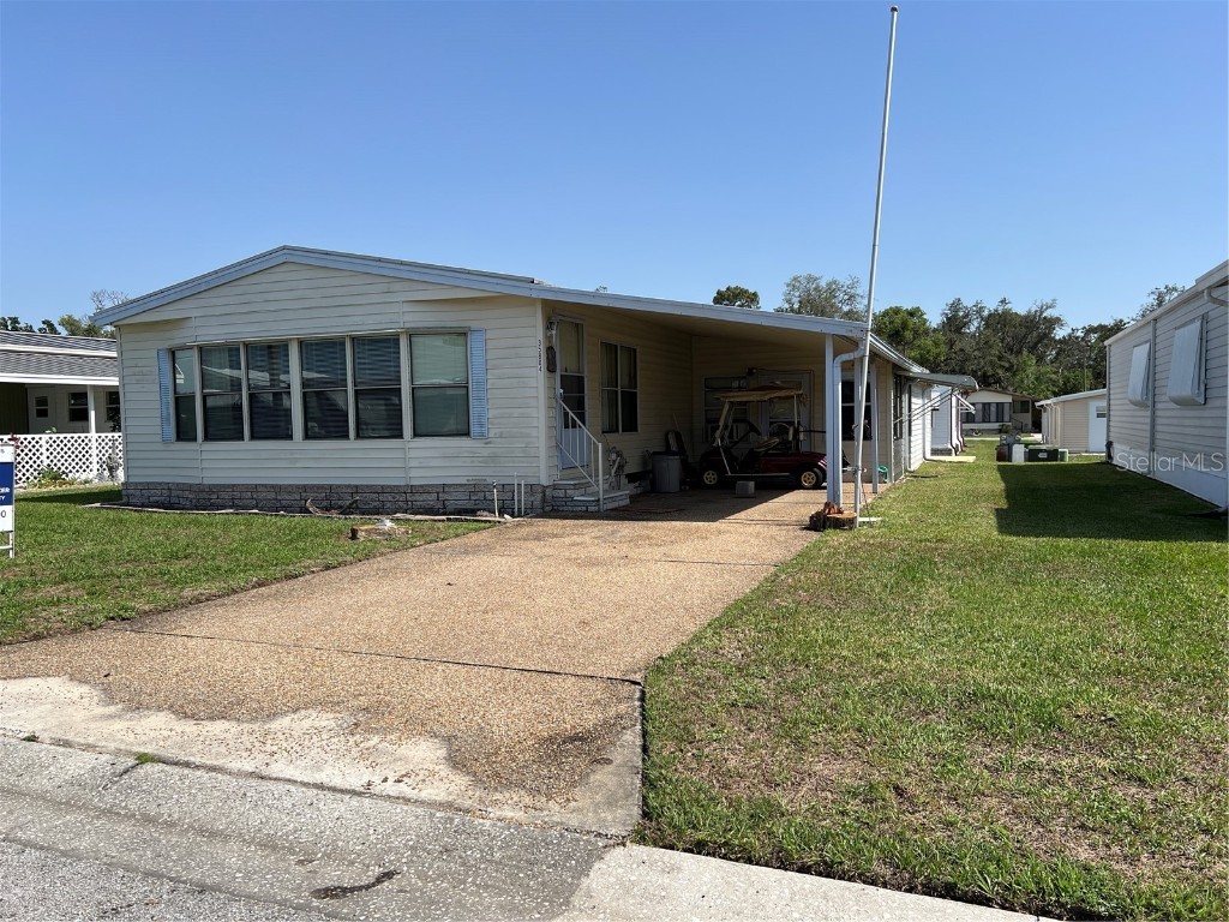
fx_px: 923
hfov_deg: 67.3
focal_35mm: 26
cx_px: 614
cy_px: 461
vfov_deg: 53.1
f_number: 1.5
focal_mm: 5.7
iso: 50
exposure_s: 1/4831
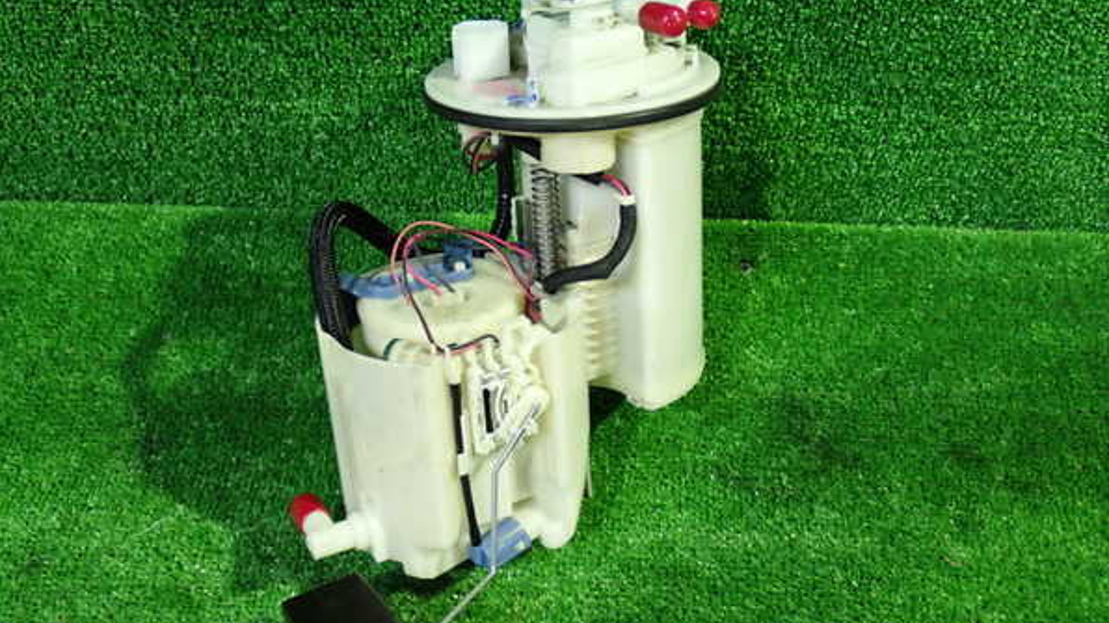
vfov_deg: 26.5
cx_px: 554
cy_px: 311
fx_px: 1323
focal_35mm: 45
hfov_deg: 45.5
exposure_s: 1/30
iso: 800
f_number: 2.8
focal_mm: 7.31
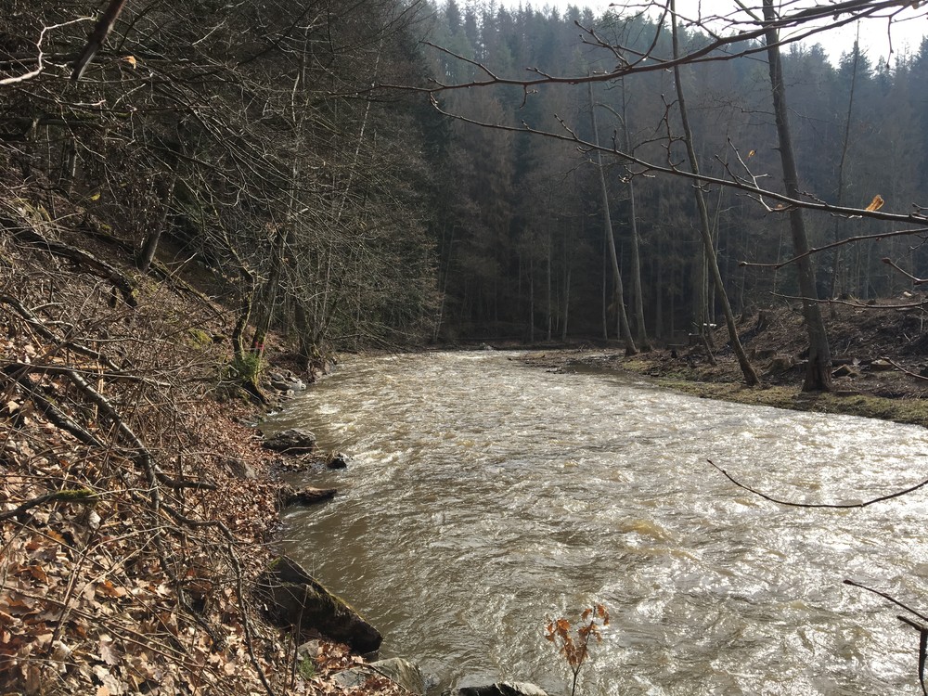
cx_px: 464
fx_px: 777
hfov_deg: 61.7
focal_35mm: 29
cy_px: 348
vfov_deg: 48.2
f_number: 2.2
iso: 25
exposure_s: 1/746
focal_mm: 4.15
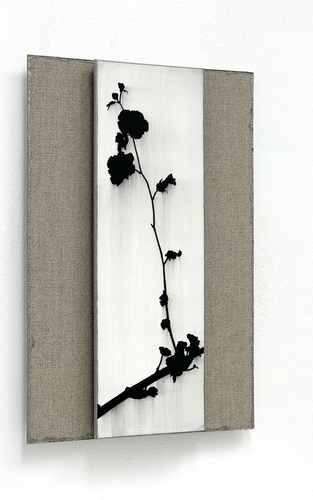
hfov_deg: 15.9
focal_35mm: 82
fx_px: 1119
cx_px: 136
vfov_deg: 25.2
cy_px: 250
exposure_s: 1/100
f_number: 2.8
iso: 50
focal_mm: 9
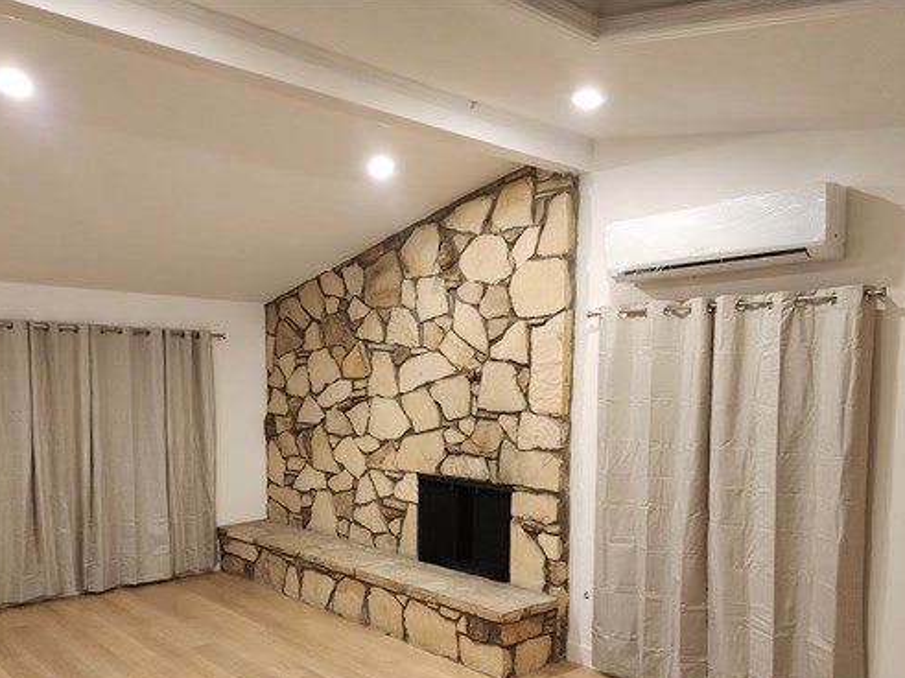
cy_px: 438
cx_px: 422
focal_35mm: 30
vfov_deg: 46.2
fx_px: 784
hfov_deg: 59.9
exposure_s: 1/120
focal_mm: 6.4
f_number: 1.8
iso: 500
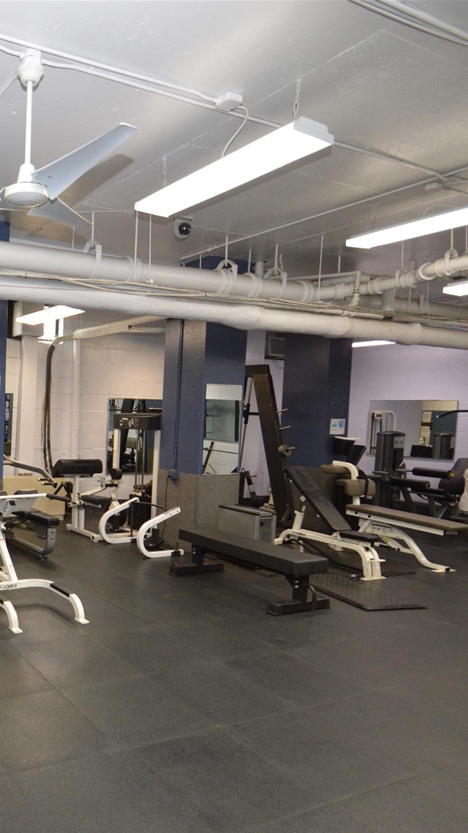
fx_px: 530
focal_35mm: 24
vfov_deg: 76.3
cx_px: -30
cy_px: 423
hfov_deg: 40.0
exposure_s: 1/60
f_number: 3.5
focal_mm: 10
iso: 720
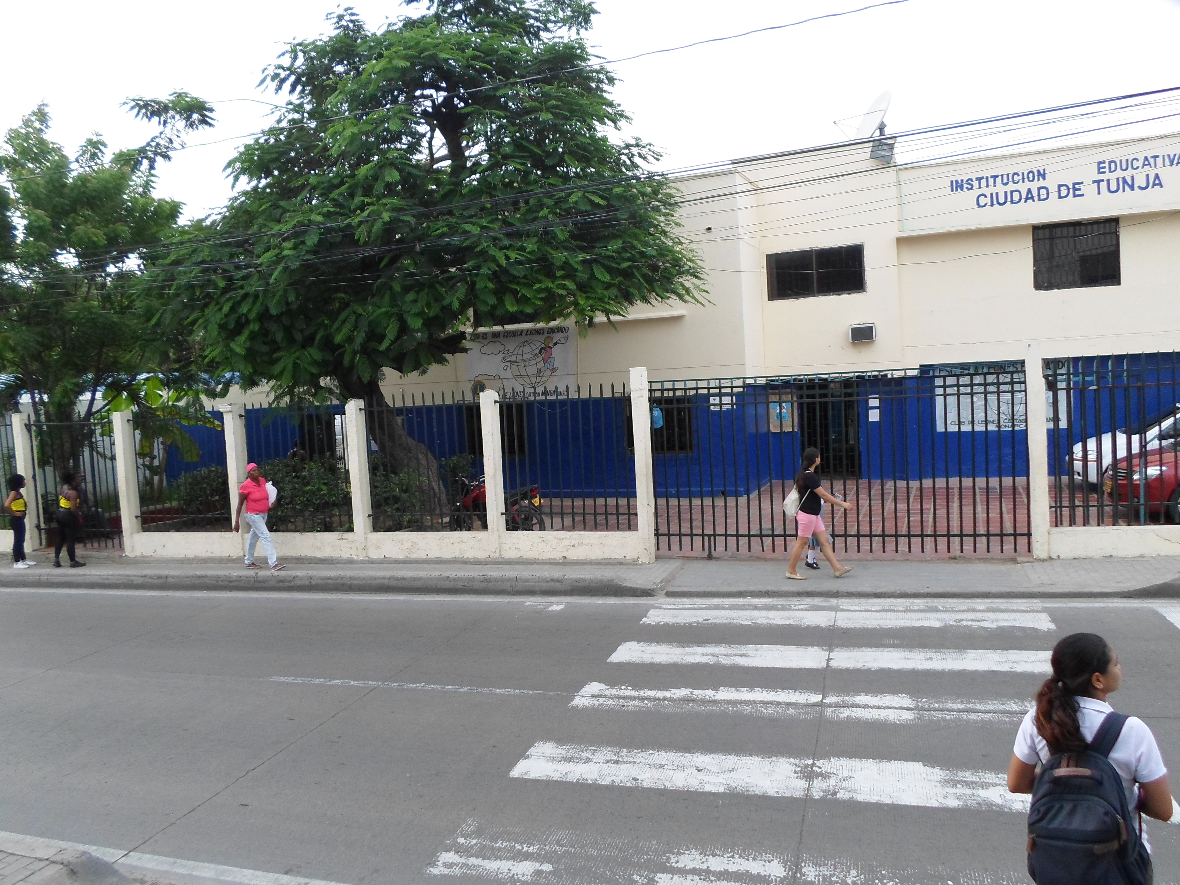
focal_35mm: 25
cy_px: 442
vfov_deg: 54.9
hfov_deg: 69.4
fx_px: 852
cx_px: 590
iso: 80
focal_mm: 4.5
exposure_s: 1/250
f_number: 2.5
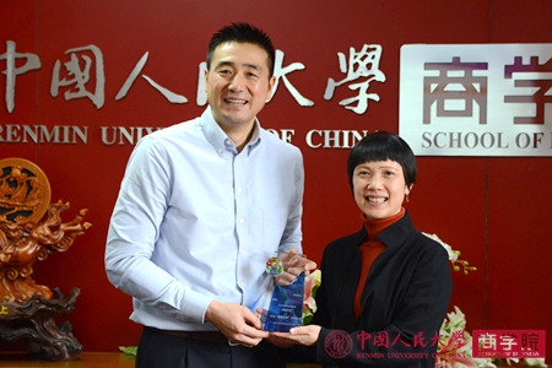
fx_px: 1503
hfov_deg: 20.8
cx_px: 276
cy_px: 184
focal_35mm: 98
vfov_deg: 14.0
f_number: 5.3
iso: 1600
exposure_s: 1/125
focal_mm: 98
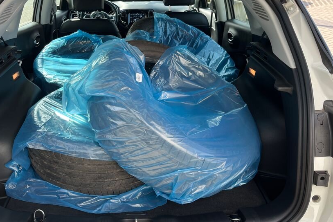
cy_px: 104
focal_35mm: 34
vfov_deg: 38.9
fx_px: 315
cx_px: 135
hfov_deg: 55.4
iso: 50
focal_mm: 5.1
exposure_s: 1/347
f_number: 1.6
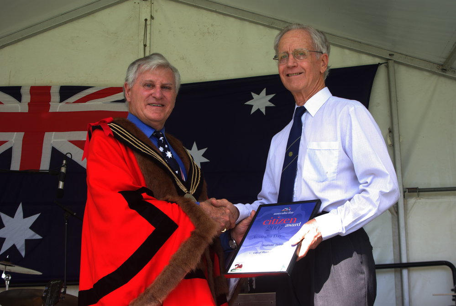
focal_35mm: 52
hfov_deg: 37.8
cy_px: 153
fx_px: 666
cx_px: 228
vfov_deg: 25.8
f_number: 8
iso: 100
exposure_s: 1/30
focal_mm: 35
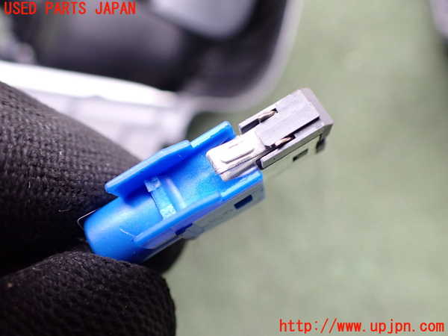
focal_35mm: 30
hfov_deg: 60.0
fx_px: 388
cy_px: 168
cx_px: 224
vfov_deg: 46.8
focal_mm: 5.4
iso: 320
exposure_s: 1/125
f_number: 2.3
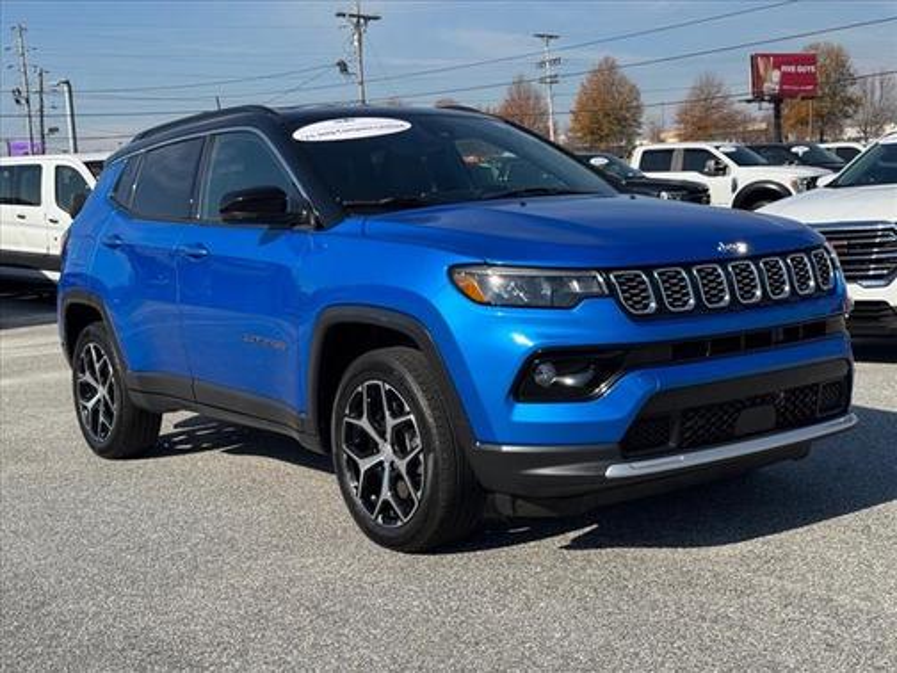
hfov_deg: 39.7
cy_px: 336
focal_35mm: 48
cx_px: 448
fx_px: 1244
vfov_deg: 30.3
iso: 64
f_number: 1.78
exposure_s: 1/4049
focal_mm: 6.76
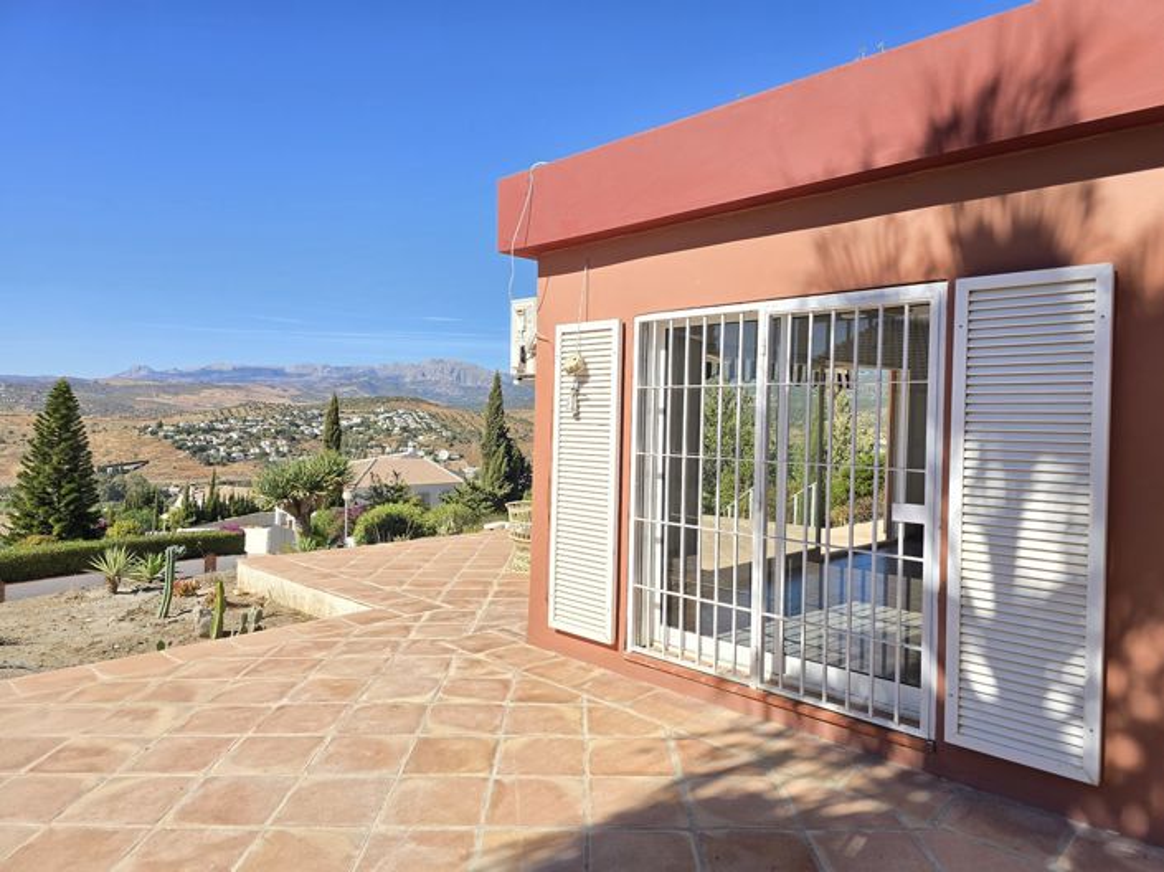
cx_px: 582
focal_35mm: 23
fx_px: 773
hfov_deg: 74.0
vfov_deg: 58.8
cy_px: 436
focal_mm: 6.3
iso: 12
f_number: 1.7
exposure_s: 1/559
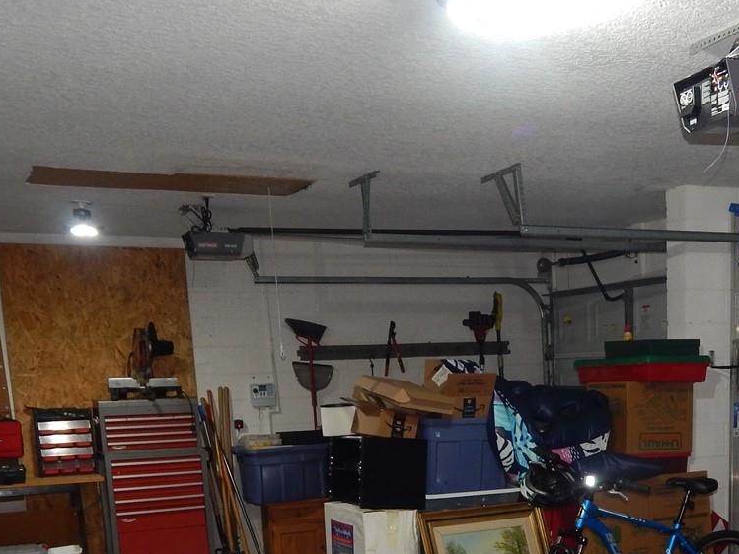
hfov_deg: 39.3
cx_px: 559
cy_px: 564
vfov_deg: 28.8
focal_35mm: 47
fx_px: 1004
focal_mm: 4
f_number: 3
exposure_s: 1/30
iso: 200
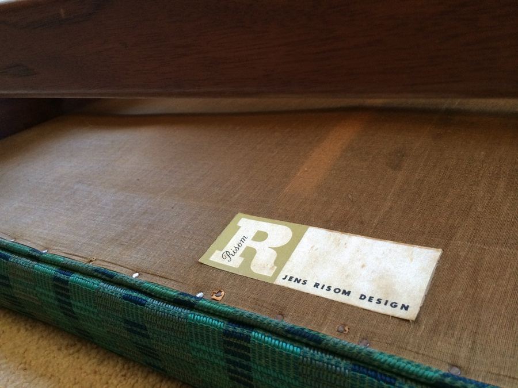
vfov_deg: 46.8
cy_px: 194
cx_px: 259
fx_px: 449
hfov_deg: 60.0
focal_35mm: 30
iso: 125
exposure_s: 1/30
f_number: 2.2
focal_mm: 4.12
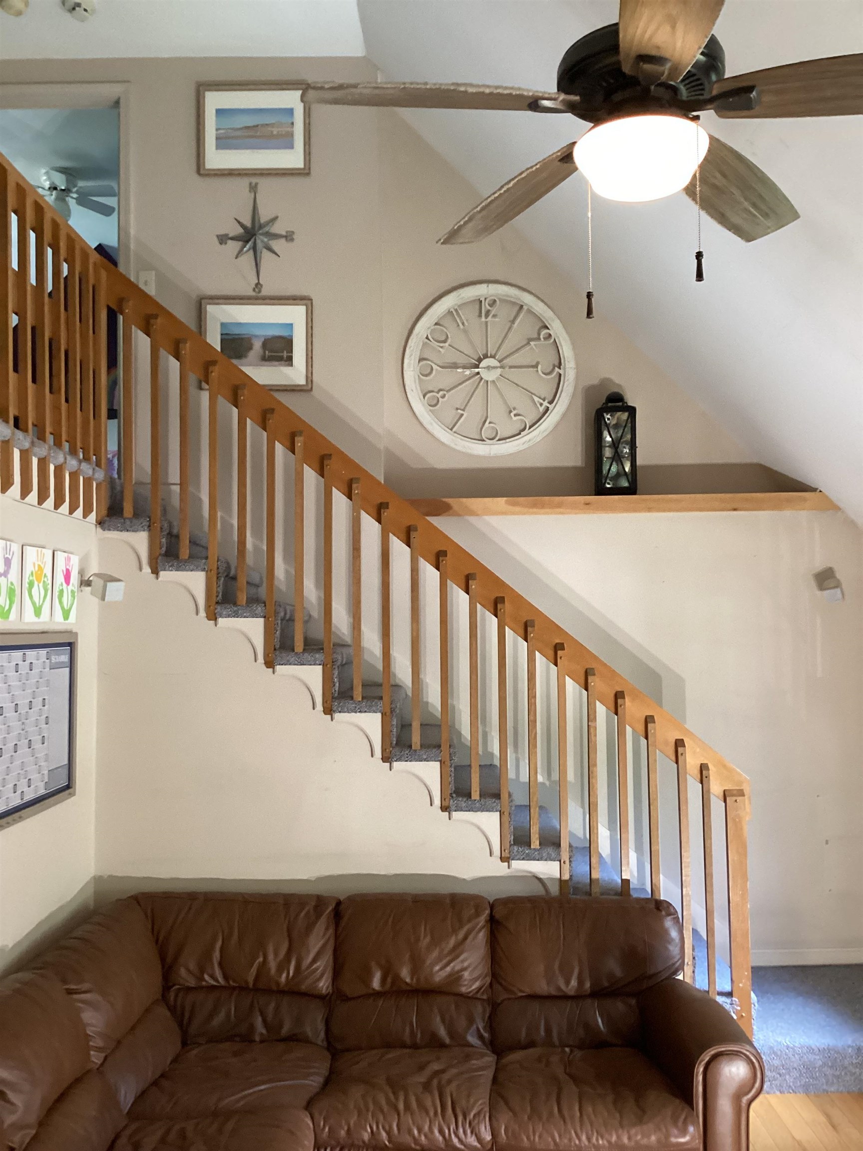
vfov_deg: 58.4
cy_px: 576
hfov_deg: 45.4
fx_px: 1030
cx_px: 432
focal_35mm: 31
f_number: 2.4
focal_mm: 3.3
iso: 320
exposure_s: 1/60
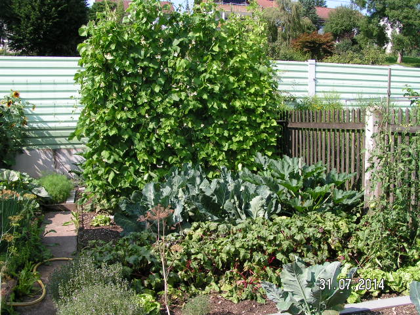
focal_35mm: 38
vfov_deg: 37.7
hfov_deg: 49.0
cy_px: 158
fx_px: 461
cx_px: 210
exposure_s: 1/160
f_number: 5.6
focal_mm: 5.8
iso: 50
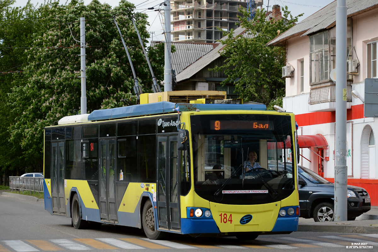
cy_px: 126
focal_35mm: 120
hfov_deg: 17.1
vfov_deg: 11.4
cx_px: 189
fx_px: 1260
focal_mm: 80
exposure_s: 1/640
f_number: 5.6
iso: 200
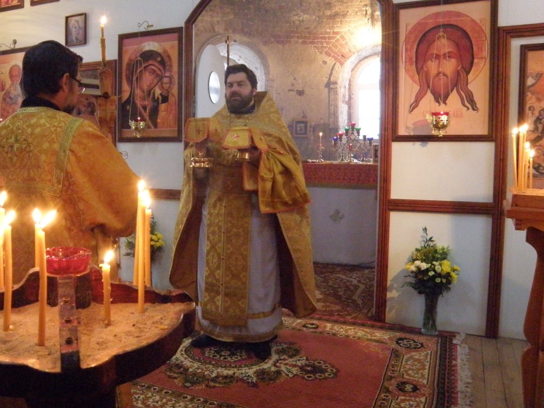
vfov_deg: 42.9
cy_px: 178
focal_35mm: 33
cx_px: 235
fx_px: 519
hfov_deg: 55.2
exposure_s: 1/30
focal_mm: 5.18
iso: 800
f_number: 3
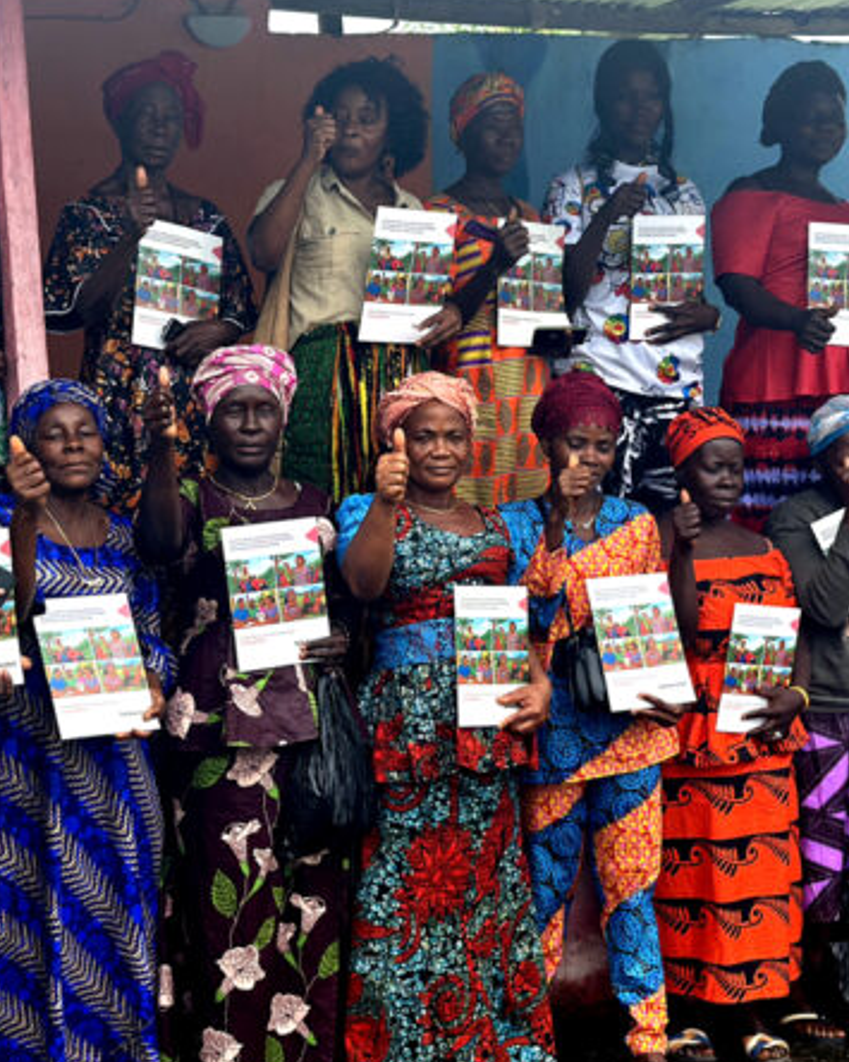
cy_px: 579
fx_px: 2545
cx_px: 294
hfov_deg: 18.9
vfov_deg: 23.6
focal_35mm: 81
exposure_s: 1/1258
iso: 80
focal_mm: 6.9
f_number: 1.8
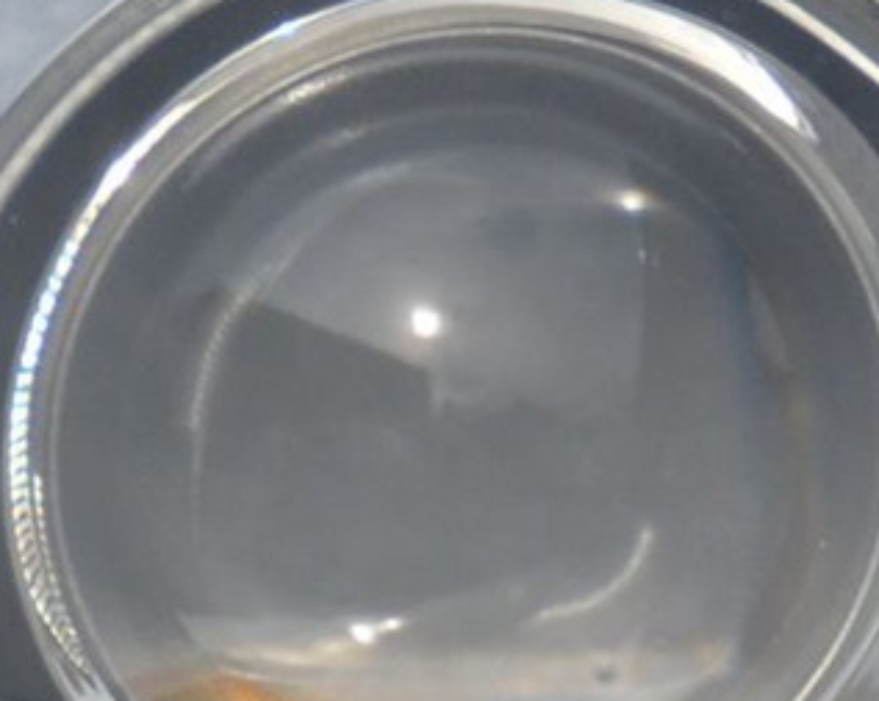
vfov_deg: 0.7
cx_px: 1739
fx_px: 57674
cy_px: 438
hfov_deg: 0.9
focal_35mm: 2219
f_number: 5.6
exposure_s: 1/1600
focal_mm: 200
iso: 400
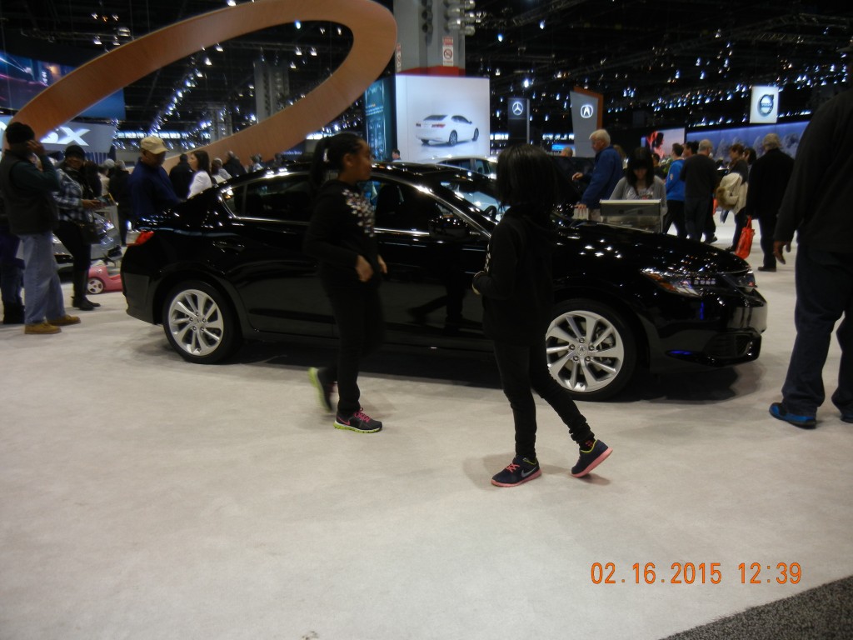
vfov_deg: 46.8
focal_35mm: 30
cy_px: 320
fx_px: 739
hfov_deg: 60.0
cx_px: 426
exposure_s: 1/60
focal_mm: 5.4
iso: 165
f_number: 3.5
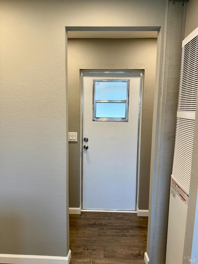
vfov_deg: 71.6
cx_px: 99
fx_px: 183
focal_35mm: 24
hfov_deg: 56.8
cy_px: 132
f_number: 1.78
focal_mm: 6.76
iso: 160
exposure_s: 1/120
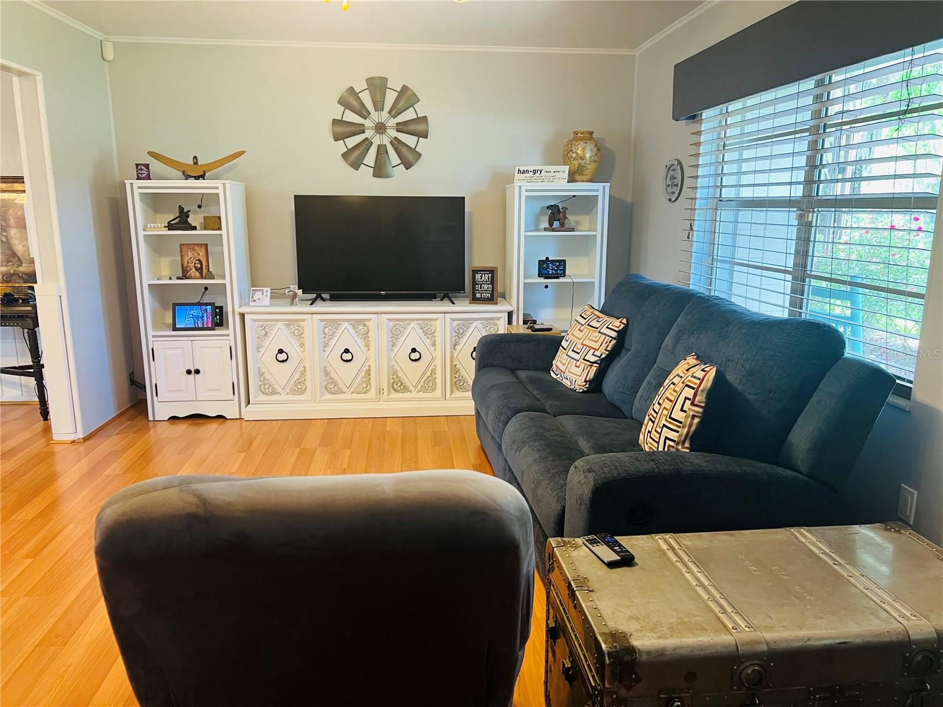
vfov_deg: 53.1
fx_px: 708
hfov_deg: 67.3
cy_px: 354
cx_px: 472
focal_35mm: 26
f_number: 1.5
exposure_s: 1/60
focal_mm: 5.7
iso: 160
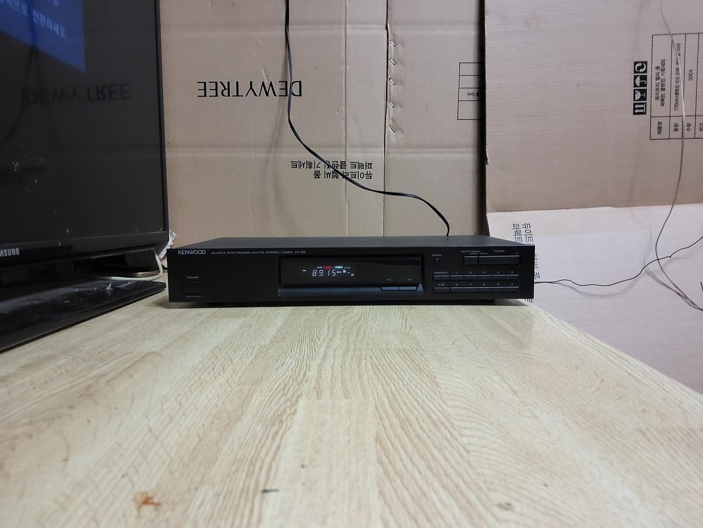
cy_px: 264
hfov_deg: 67.3
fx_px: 528
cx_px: 352
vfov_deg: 53.1
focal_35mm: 26
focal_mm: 3.98
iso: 320
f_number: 1.8
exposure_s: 1/40
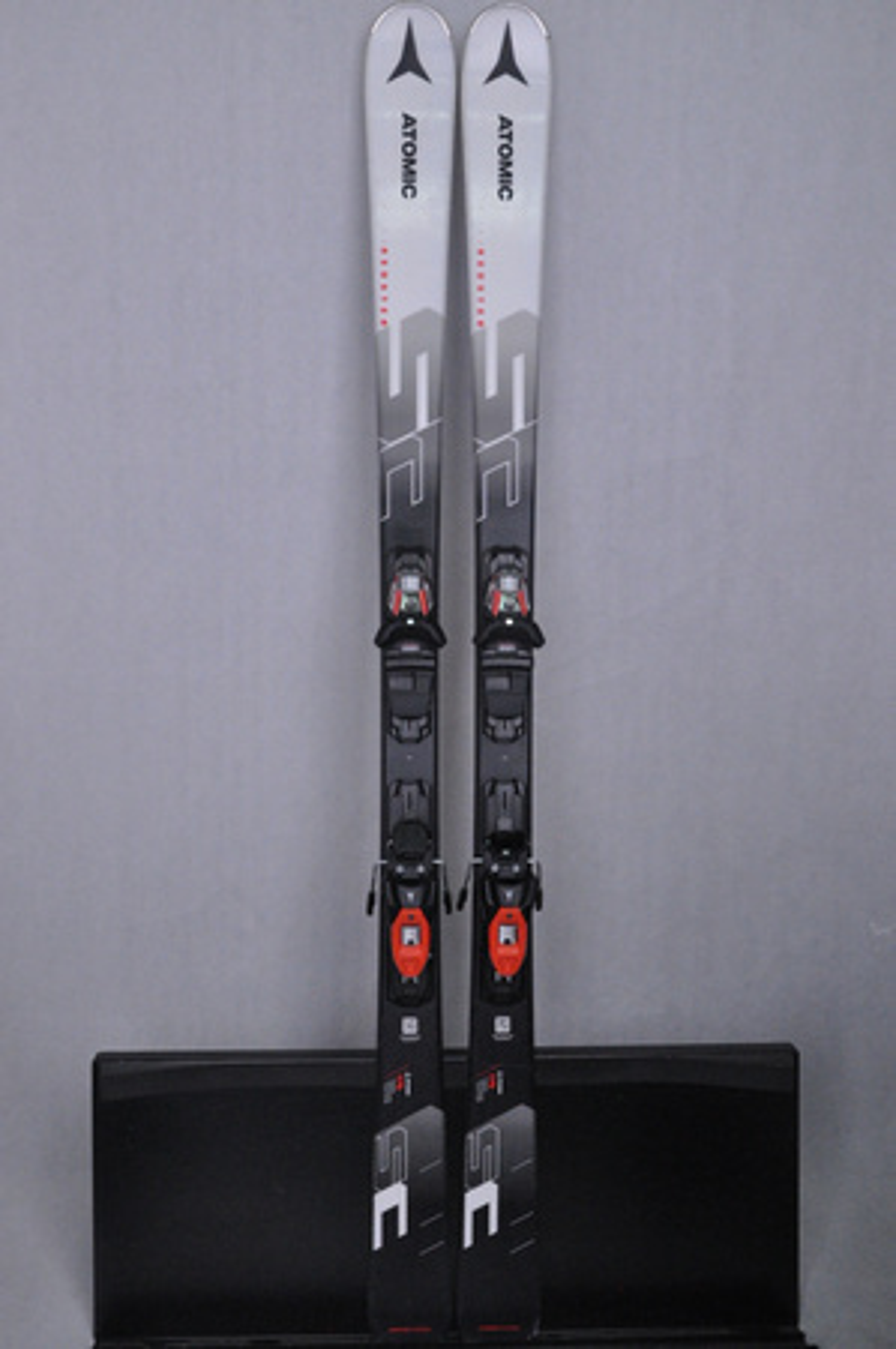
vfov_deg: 57.3
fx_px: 1235
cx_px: 448
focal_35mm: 33
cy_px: 674
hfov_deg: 39.9
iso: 3200
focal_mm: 22
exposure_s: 1/125
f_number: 9.5
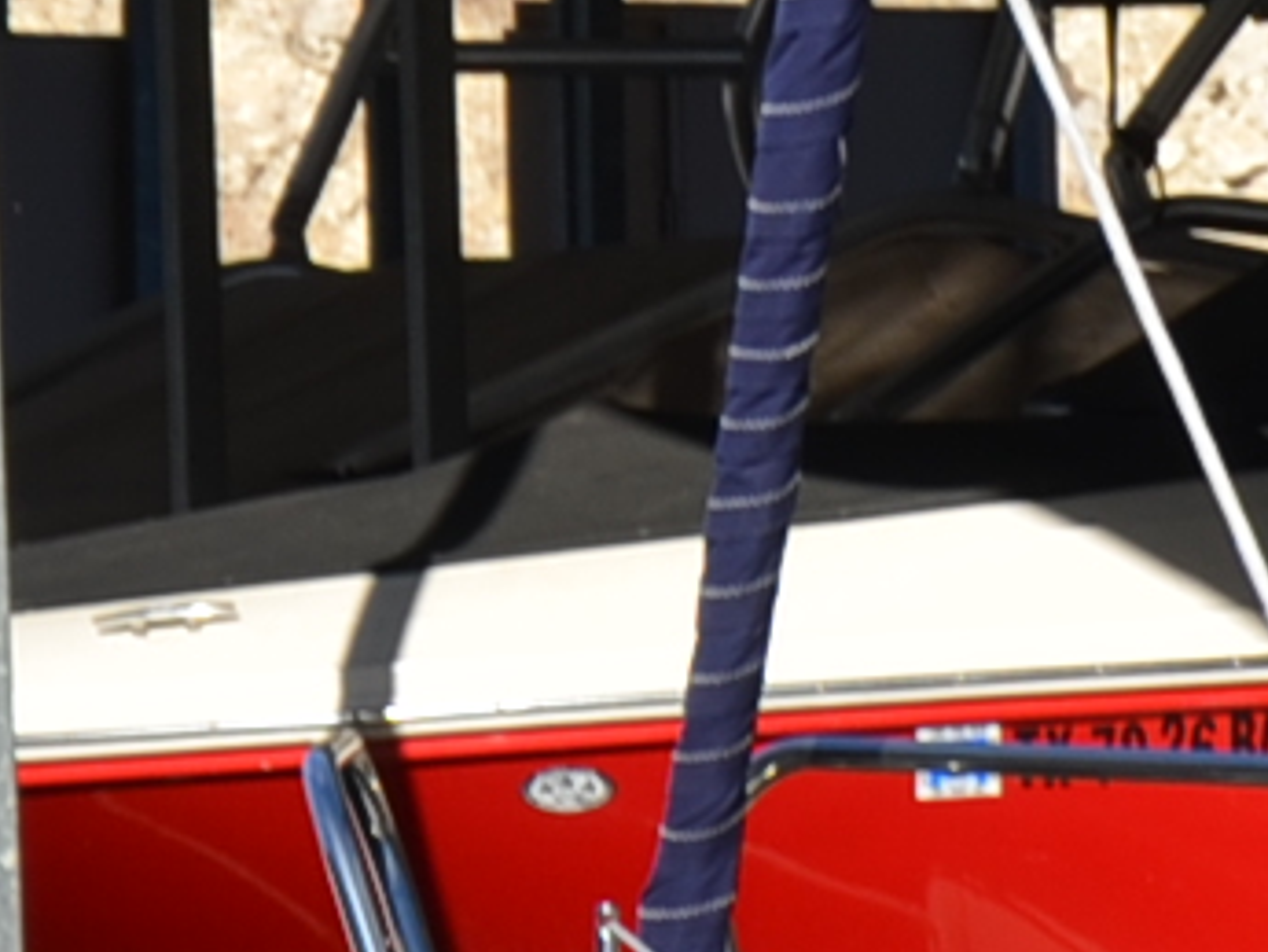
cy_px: 2569
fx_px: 26383
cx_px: 3547
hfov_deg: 2.7
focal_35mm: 720
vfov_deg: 2.1
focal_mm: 70
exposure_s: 1/250
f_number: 8
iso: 100
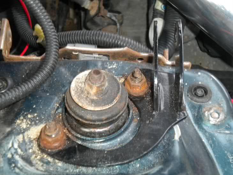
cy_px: 88
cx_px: 116
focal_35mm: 68
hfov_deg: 28.6
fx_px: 458
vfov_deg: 21.6
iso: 400
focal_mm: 12.3
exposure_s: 1/60
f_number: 4.6
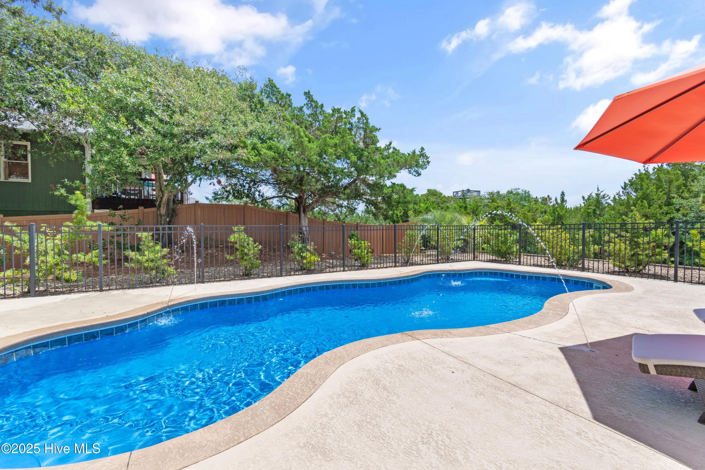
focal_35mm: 15
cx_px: 352
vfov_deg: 77.3
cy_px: 235
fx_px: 294
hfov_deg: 100.4
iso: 100
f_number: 6.3
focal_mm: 10
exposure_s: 1/160
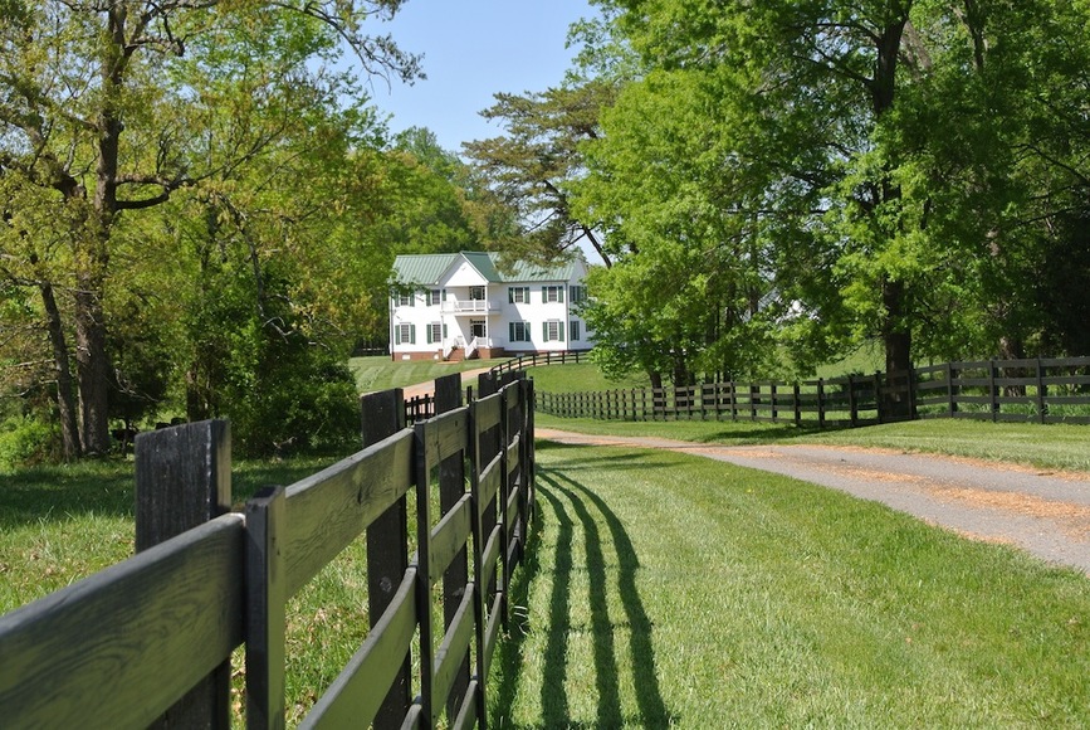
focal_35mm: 63
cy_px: 365
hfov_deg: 31.9
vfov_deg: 21.6
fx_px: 1909
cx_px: 545
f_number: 6.3
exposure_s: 1/250
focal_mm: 23.6
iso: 100
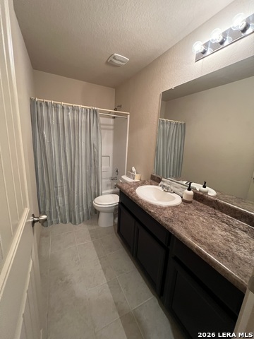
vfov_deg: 106.2
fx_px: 127
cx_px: 127
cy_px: 170
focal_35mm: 13
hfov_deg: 89.9
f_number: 1.8
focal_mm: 1.57
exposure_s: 1/60
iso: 640
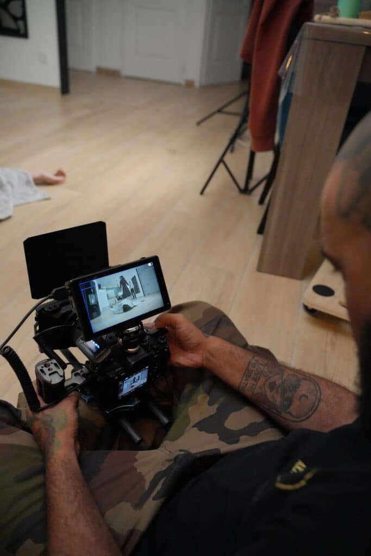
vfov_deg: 65.5
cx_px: 186
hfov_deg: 46.4
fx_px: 433
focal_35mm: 28
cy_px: 278
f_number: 3.5
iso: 8000
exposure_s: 1/640
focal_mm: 28
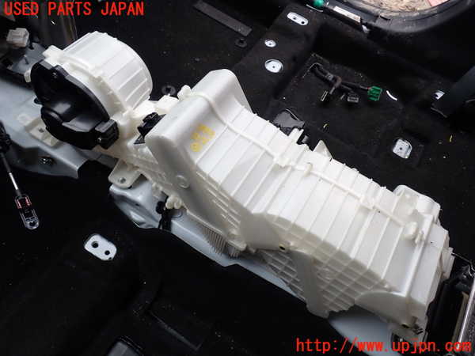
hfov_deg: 60.0
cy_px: 178
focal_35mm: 30
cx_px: 238
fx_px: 412
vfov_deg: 46.8
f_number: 3.2
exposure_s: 1/160
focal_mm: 5.4
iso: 100
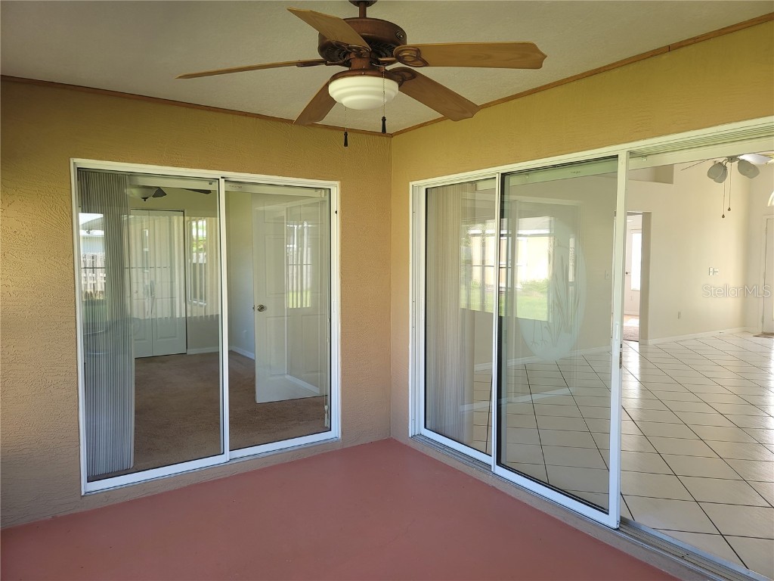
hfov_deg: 69.4
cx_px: 387
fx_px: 559
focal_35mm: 25
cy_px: 290
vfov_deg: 54.9
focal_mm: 7
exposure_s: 1/120
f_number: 1.8
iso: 100
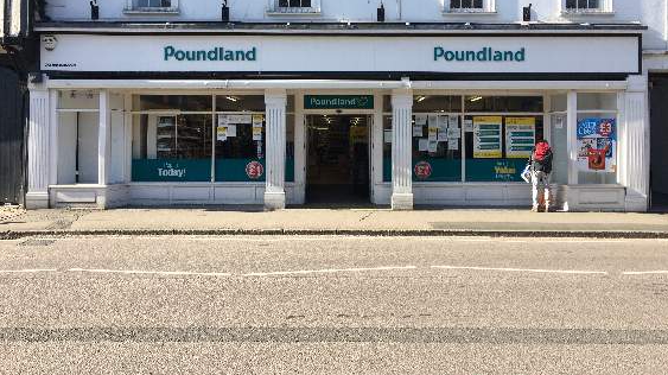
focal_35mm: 32
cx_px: 336
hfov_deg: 61.0
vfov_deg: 36.3
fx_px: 567
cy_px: 134
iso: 25
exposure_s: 1/538
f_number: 2.2
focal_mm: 4.15
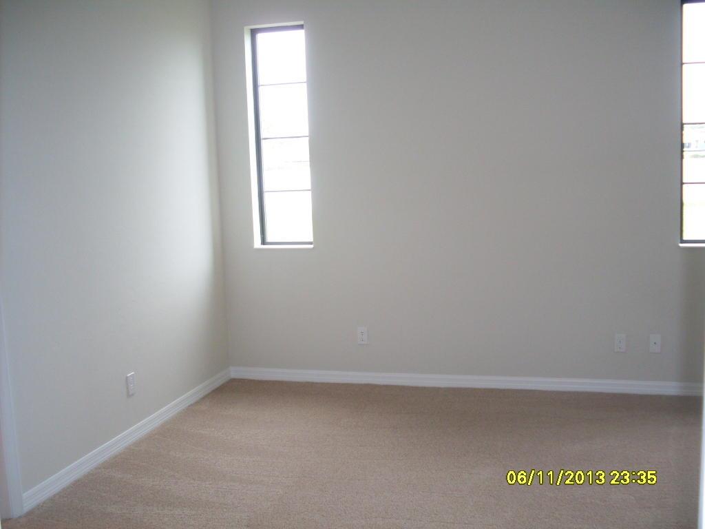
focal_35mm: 38
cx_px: 352
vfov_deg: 37.7
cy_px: 264
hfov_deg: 49.0
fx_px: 774
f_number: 2.8
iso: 100
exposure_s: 1/45
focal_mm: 6.3
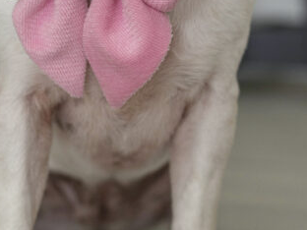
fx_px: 1233
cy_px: -48
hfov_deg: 14.2
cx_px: 150
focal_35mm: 139
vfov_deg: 10.5
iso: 320
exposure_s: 1/160
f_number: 3.5
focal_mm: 50
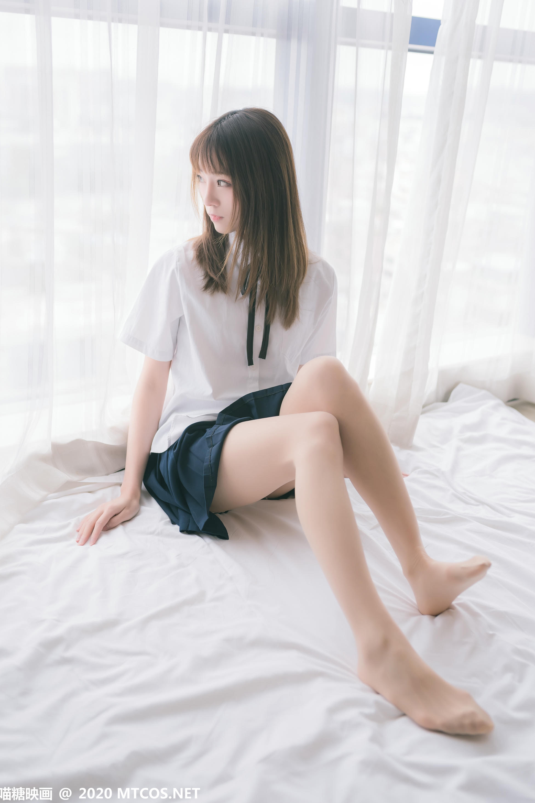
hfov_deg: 36.9
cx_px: 270
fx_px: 803
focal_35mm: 36
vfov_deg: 53.1
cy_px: 391
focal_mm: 35
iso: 400
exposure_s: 1/125
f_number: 2.2
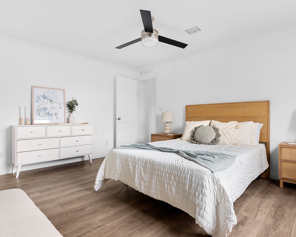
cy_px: 120
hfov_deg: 80.3
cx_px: 155
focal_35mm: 20
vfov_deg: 68.1
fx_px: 175
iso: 320
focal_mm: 17
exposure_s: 1/60
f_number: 8
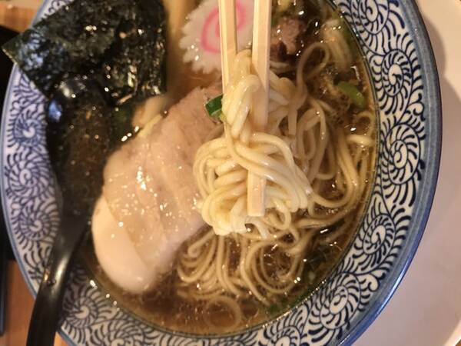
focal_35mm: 28
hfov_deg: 63.4
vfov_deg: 49.7
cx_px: 230
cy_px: 173
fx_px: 373
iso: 100
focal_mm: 3.99
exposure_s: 1/30
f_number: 1.8
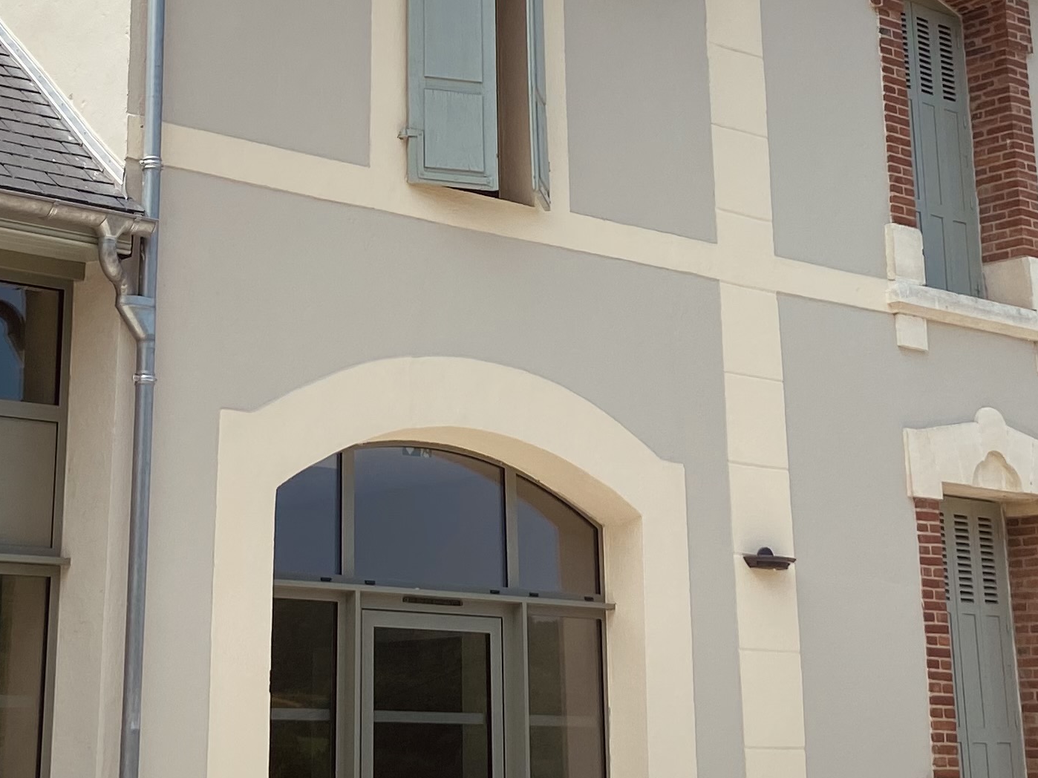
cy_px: 76
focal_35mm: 75
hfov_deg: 25.9
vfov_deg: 19.3
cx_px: 412
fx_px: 2249
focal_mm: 4.25
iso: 32
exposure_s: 1/2967
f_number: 1.8
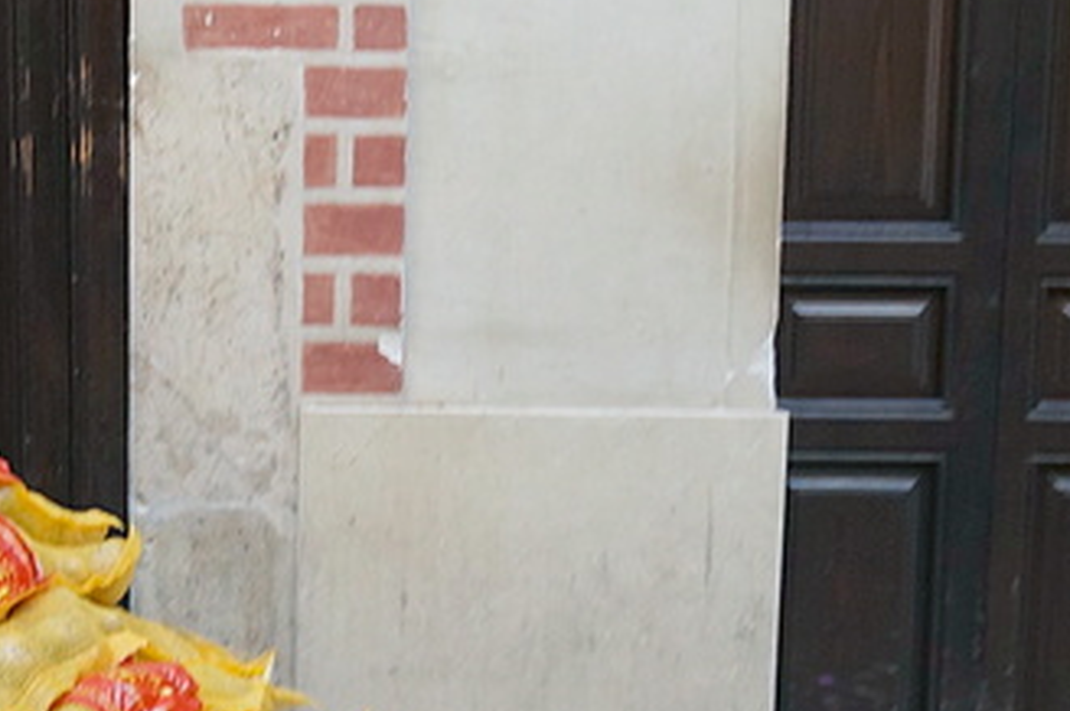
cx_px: 140
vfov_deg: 23.2
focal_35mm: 58
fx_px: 1722
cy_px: 496
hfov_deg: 33.0
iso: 500
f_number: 4
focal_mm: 16
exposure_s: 1/60
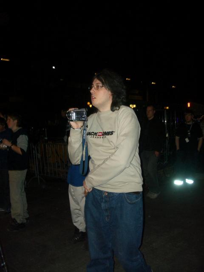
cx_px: 102
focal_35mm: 35
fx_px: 275
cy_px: 136
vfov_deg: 52.6
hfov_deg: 40.7
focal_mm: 5.8
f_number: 2.6
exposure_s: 1/60
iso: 100
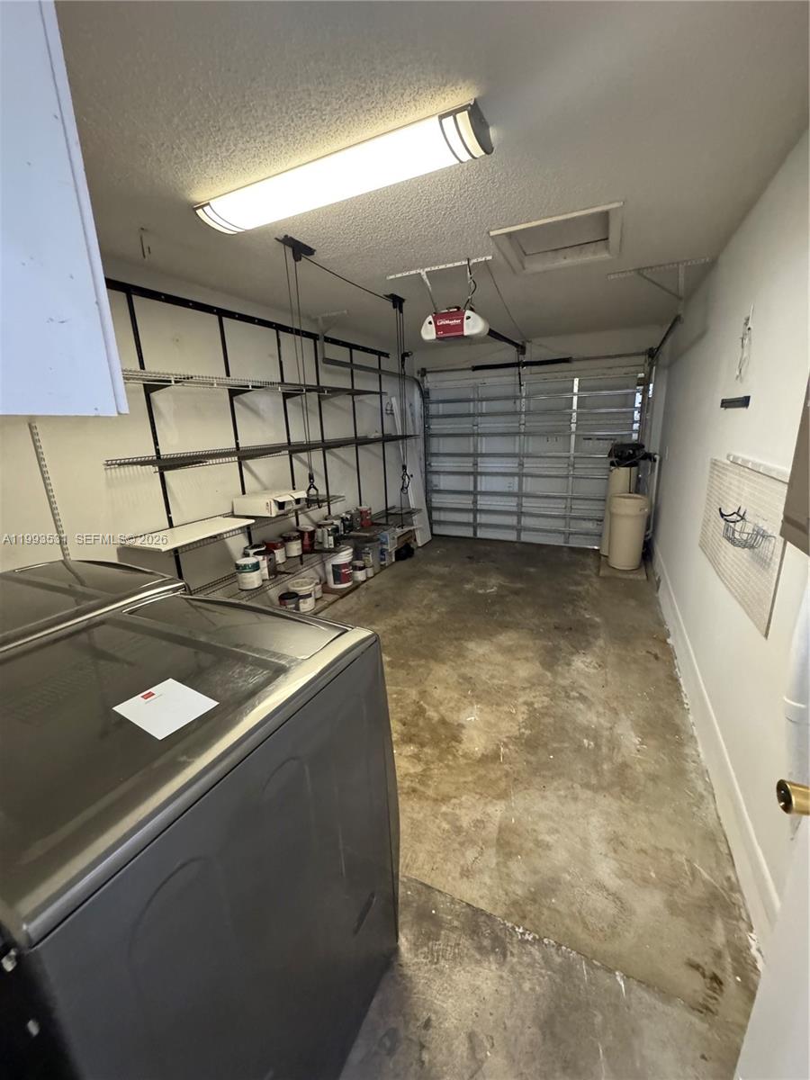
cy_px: 540
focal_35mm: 14
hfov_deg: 85.7
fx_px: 437
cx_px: 405
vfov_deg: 102.1
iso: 1250
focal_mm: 2.22
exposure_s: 1/60
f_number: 2.2
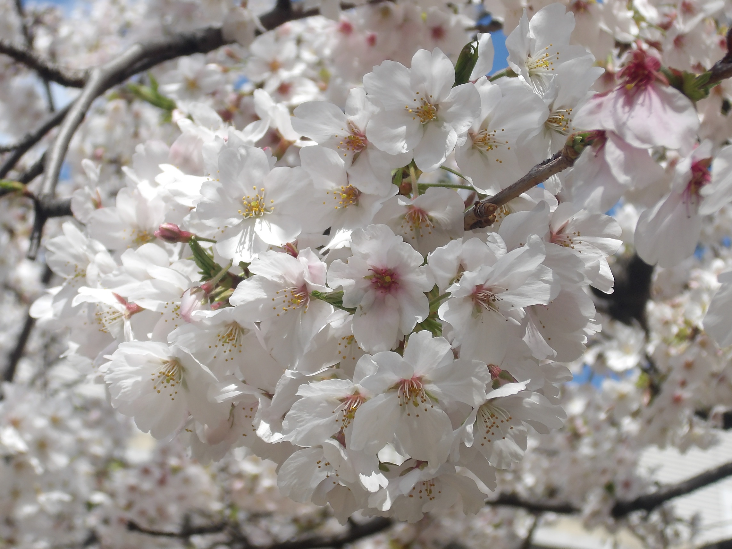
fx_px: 2305
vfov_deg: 13.6
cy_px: 275
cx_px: 369
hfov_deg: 18.0
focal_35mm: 109
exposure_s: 1/421
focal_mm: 19.6
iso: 100
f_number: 6.6
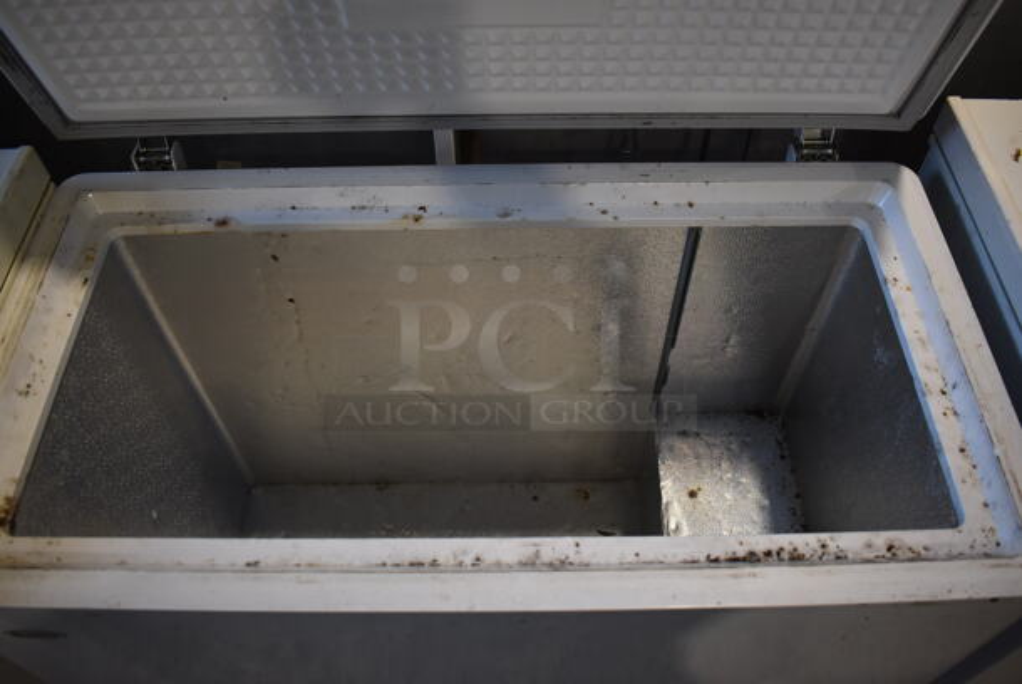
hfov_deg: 61.9
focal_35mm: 30
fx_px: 852
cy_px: 342
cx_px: 511
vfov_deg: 43.7
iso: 800
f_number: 3.5
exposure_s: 1/200
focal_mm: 20
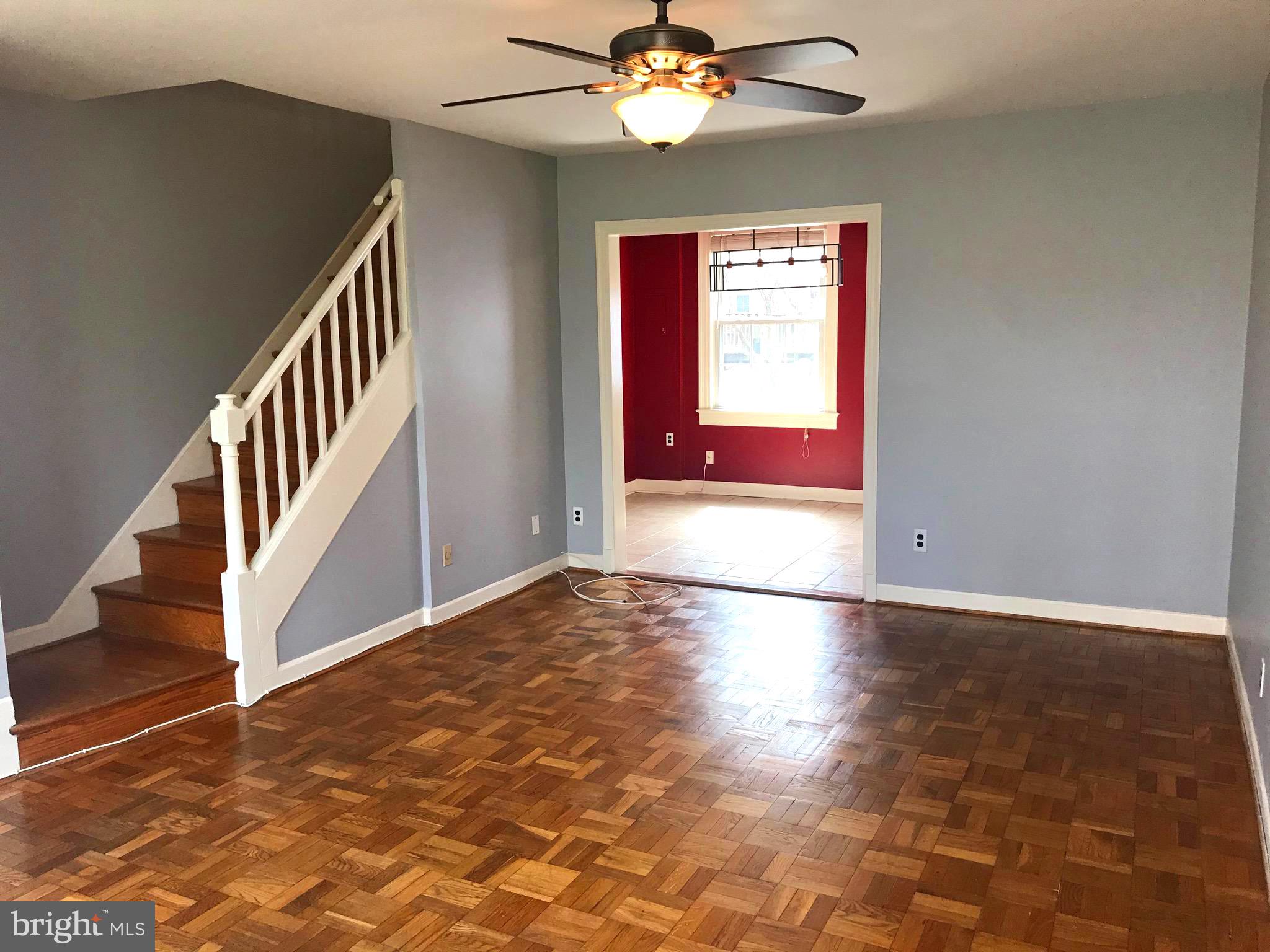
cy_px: 476
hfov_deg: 63.4
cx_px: 635
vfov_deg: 49.7
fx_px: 1027
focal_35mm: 28
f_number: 1.8
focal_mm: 3.99
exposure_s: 1/40
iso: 20
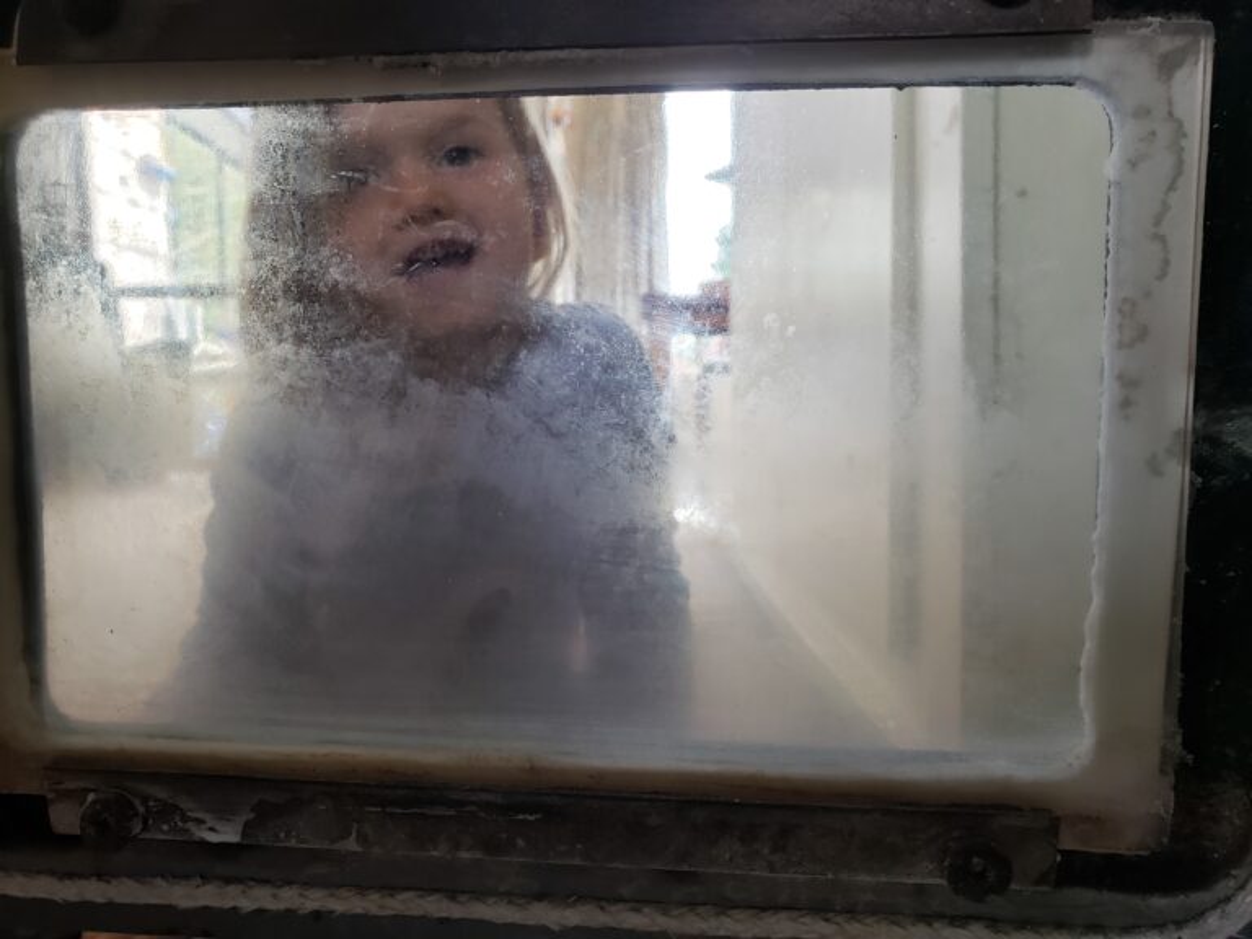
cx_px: 626
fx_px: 940
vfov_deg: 53.1
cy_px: 470
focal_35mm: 26
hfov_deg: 67.3
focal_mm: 4.3
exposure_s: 1/44
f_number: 2.4
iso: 64
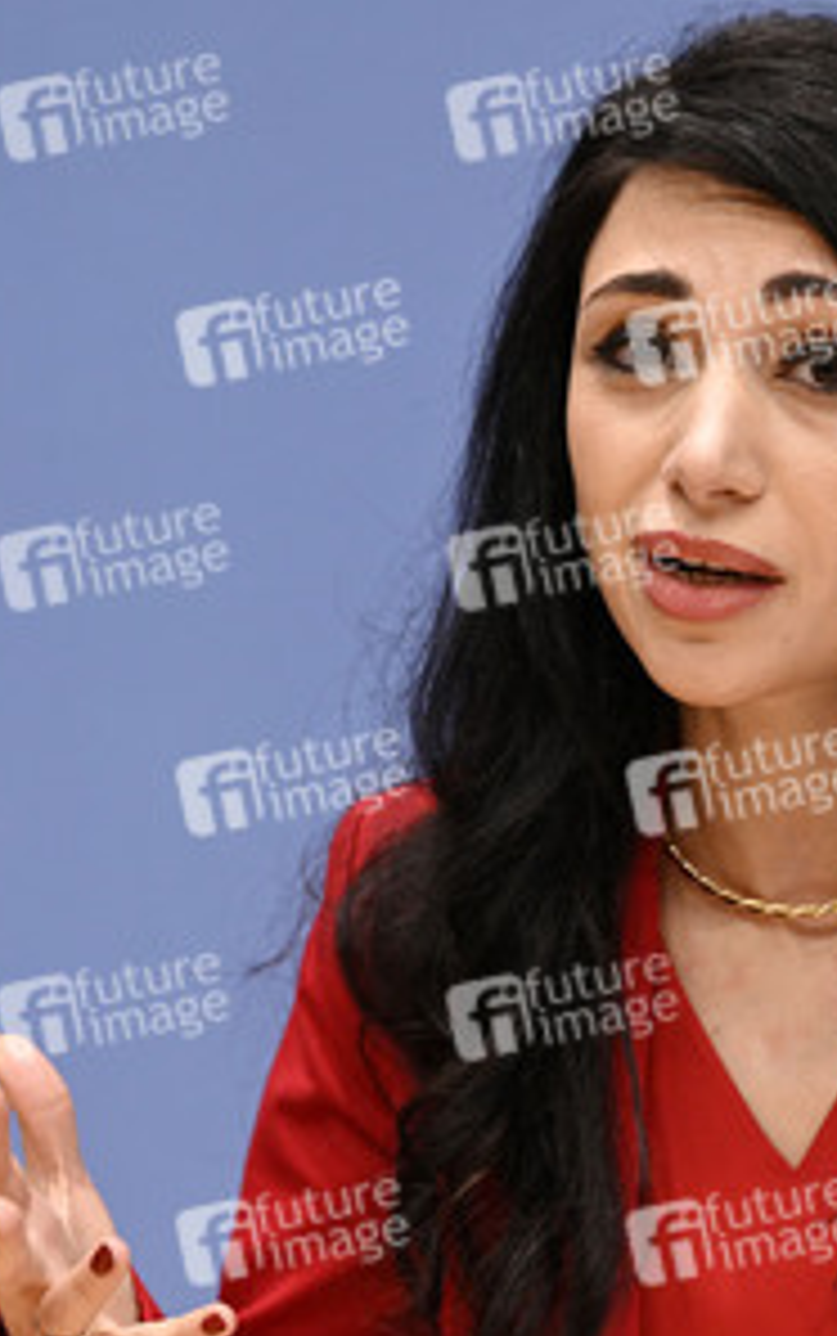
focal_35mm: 201
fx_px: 7325
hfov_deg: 6.5
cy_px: 670
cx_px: 623
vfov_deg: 10.4
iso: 4000
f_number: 5.6
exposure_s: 1/500
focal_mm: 130
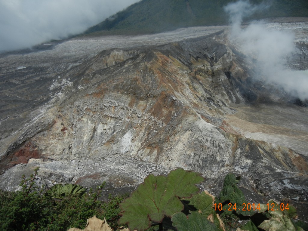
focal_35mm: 30
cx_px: 154
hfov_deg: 60.0
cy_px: 116
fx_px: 267
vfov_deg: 46.8
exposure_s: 1/812
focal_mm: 5.4
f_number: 7
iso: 160
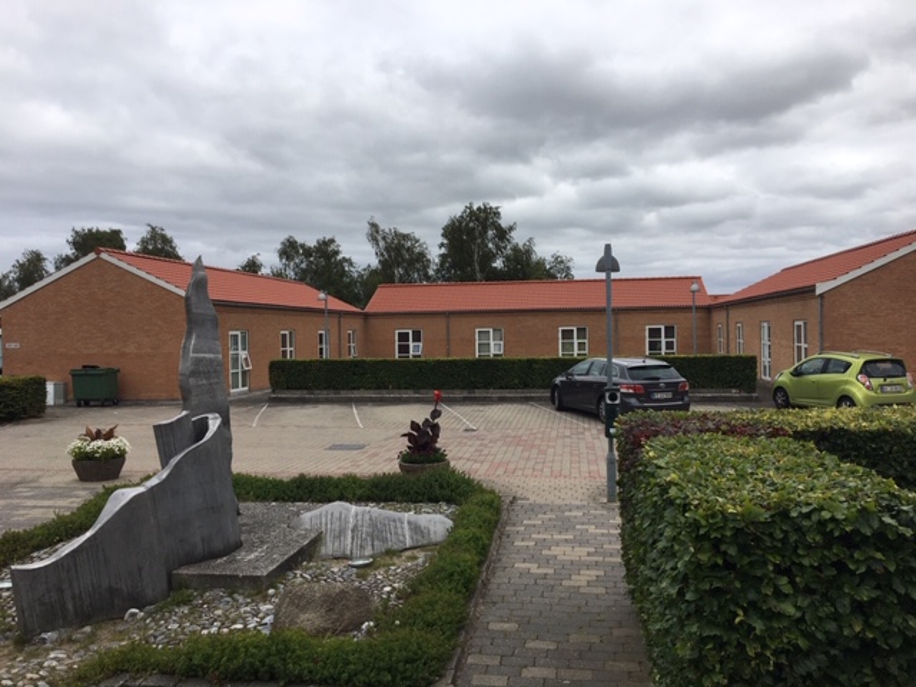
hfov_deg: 61.7
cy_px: 344
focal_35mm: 29
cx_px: 458
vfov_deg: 48.2
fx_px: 767
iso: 25
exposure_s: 1/1923
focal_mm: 4.15
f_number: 2.2
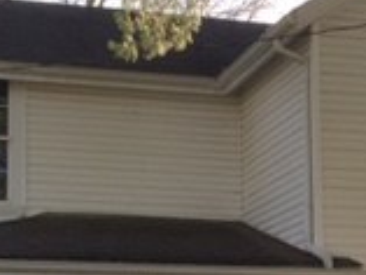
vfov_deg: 12.4
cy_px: 268
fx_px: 1249
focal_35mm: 118
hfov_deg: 16.7
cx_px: 233
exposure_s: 1/860
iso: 40
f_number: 2.2
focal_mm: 4.15
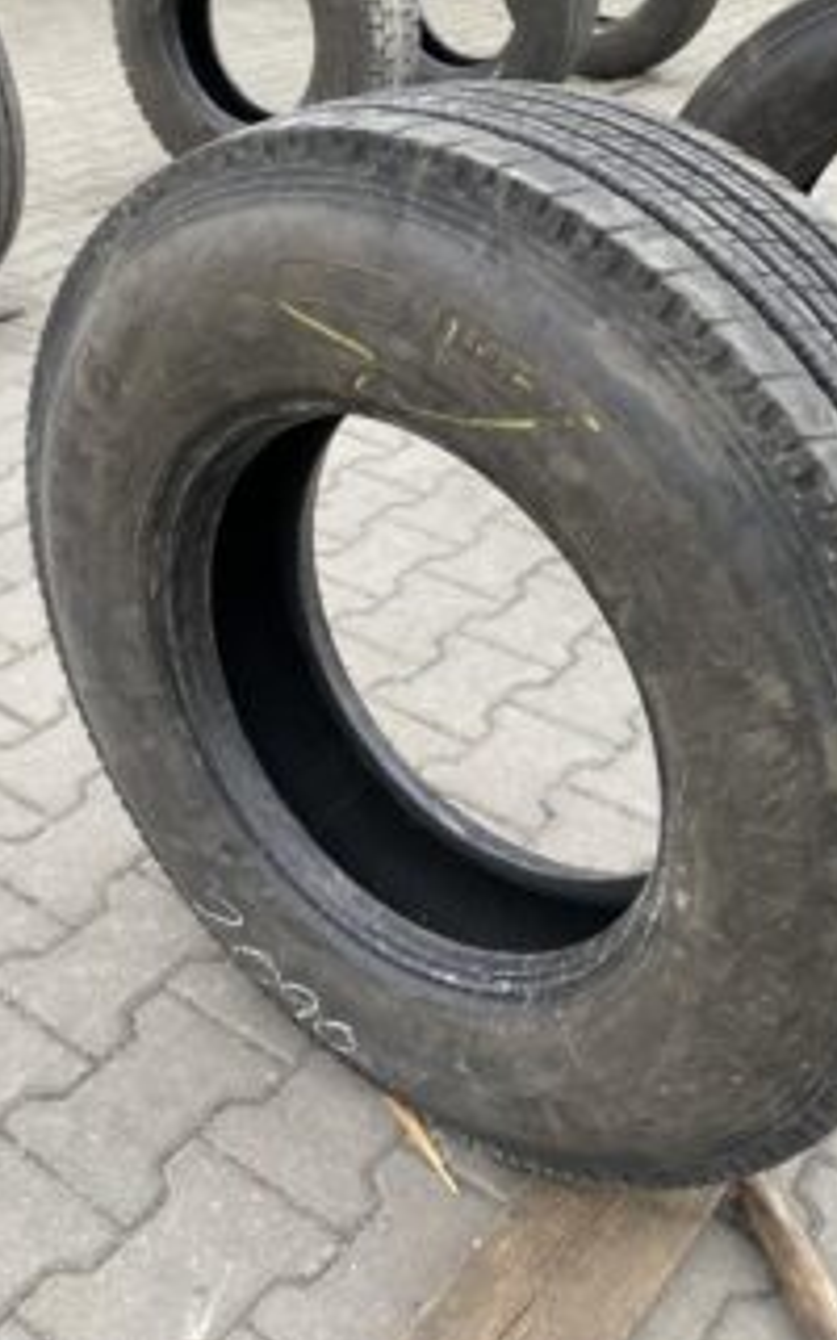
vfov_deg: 52.7
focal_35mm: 37
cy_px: 672
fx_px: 1350
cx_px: 389
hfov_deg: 34.4
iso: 80
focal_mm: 4.25
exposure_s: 1/121
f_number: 1.8
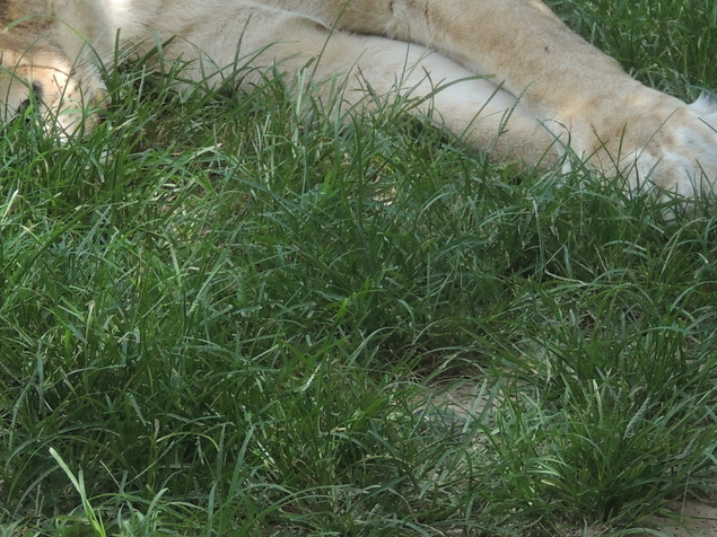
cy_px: 20
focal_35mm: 373
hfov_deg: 5.3
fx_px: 7724
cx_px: 264
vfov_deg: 4.0
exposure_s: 1/125
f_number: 4.6
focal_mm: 33
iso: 160
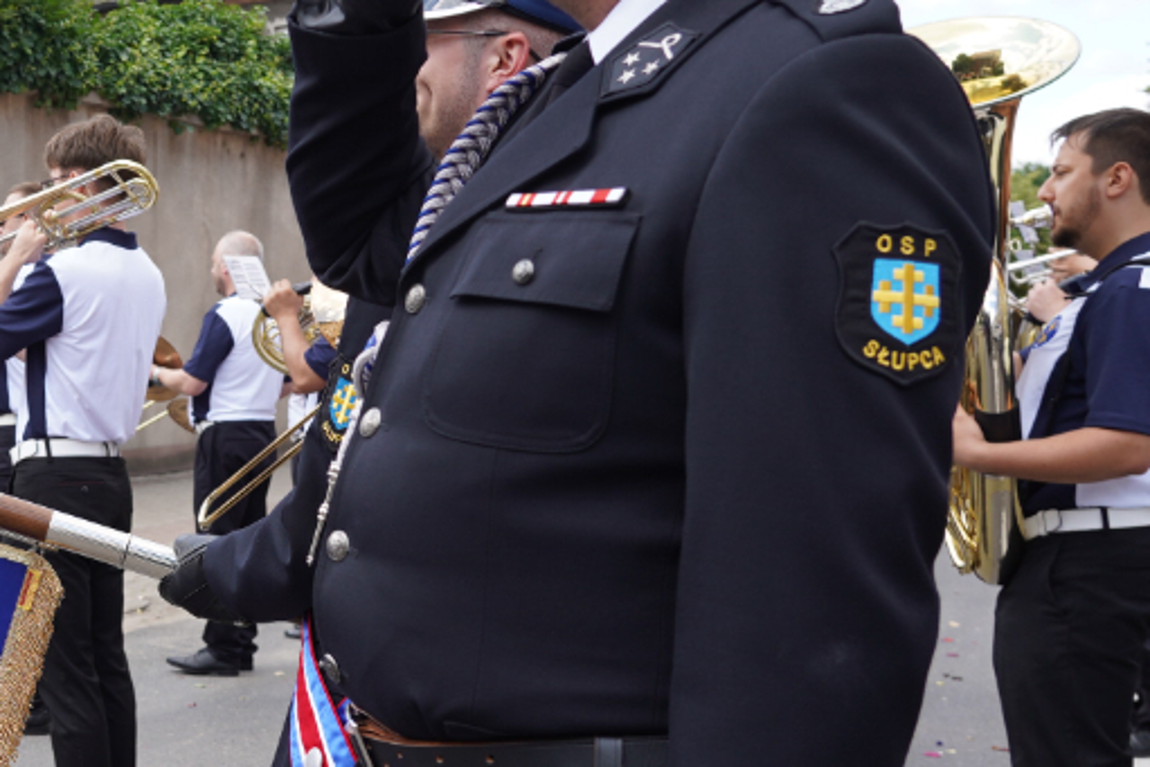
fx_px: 1949
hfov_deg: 30.2
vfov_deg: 22.2
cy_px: 496
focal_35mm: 61
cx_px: -43
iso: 100
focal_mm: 24
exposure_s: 1/160
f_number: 5
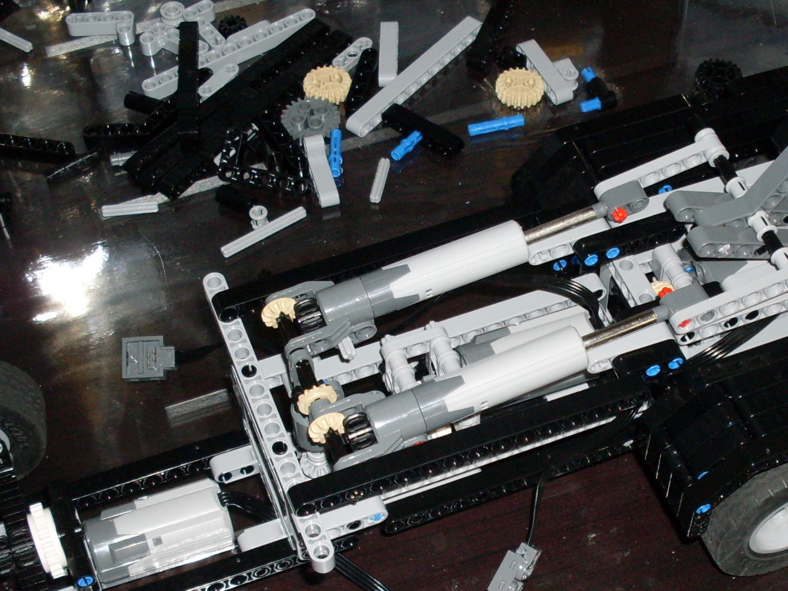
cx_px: 521
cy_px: 423
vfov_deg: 21.5
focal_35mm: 68
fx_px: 1548
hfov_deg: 28.4
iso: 100
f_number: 2.8
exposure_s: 1/45
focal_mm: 6.3
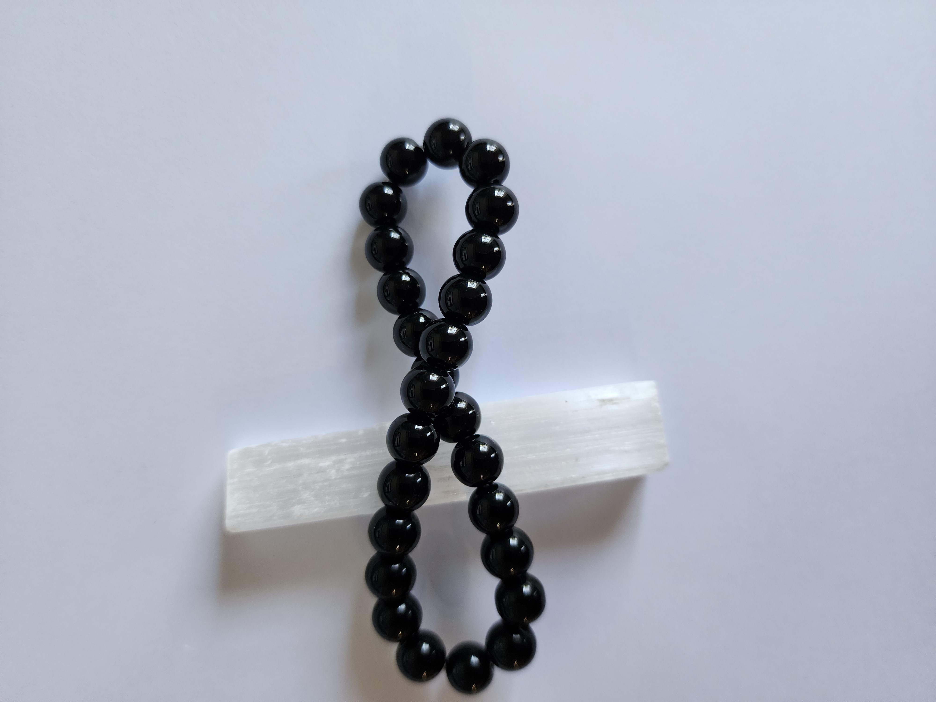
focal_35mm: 23
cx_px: 468
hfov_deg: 73.9
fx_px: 622
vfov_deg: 58.9
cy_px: 351
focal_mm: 6.4
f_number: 1.8
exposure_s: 1/120
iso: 400
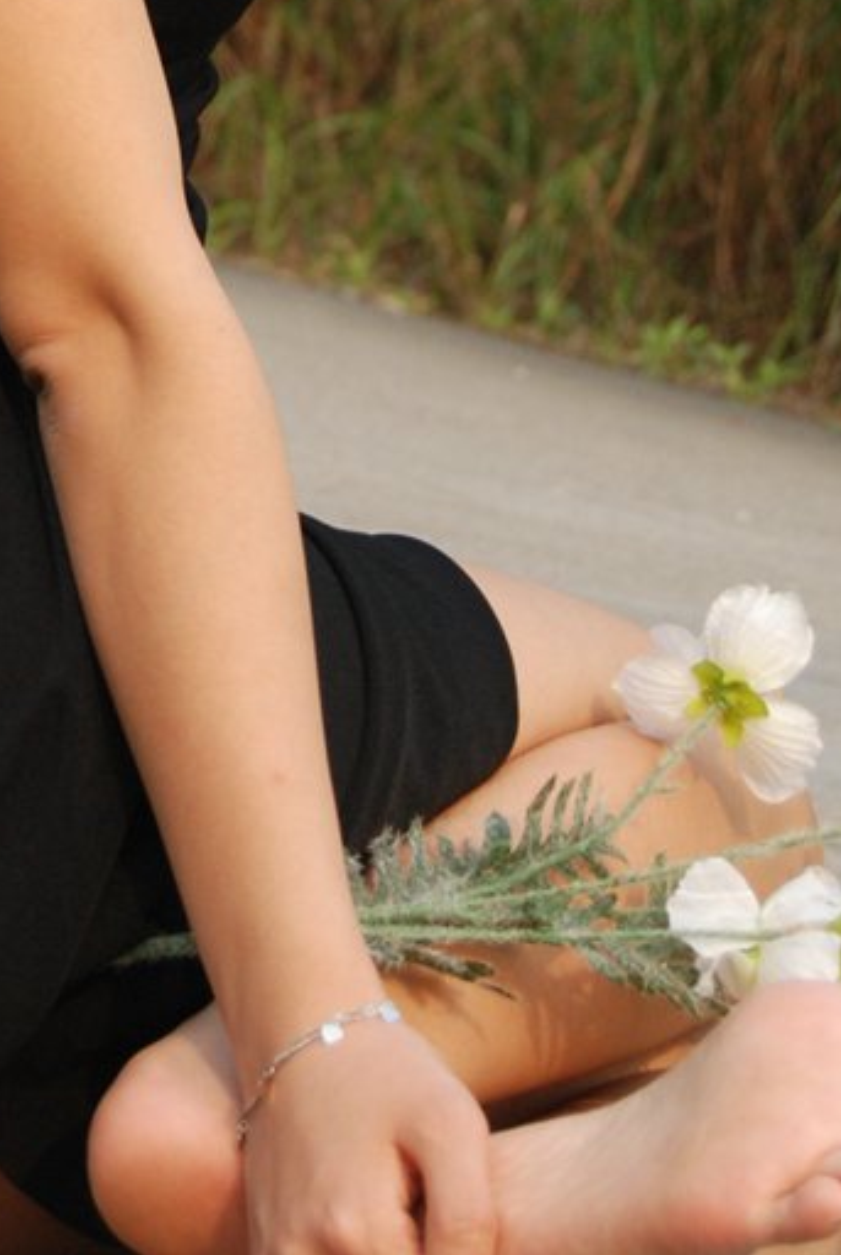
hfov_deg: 6.7
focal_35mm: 206
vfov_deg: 9.9
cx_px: 39
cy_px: 34
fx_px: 7194
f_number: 5.3
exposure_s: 1/640
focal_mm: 46
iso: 400
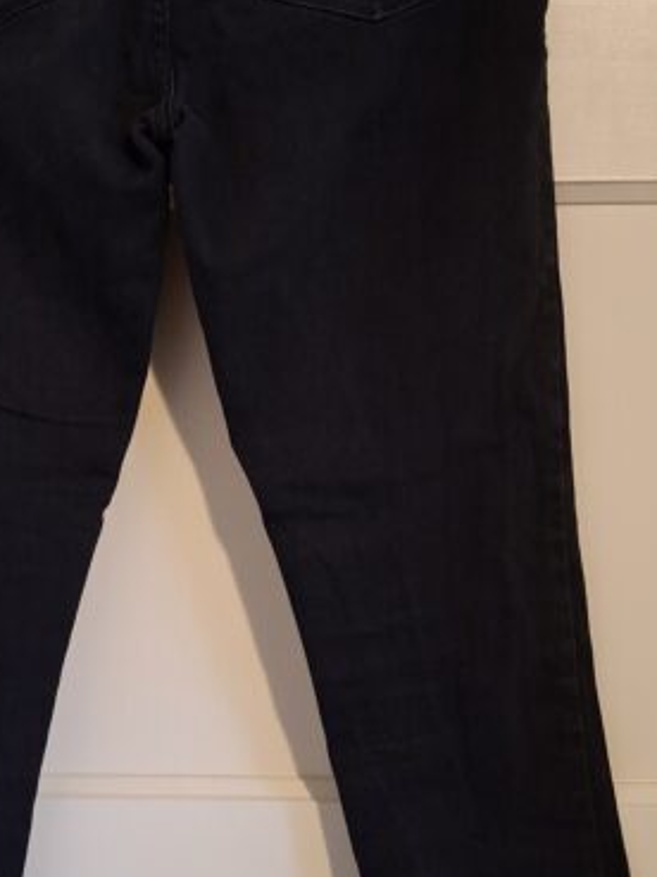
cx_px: 183
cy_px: 448
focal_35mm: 50
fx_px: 1265
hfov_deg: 28.8
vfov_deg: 38.2
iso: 800
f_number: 1.8
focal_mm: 5.54
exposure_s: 1/20
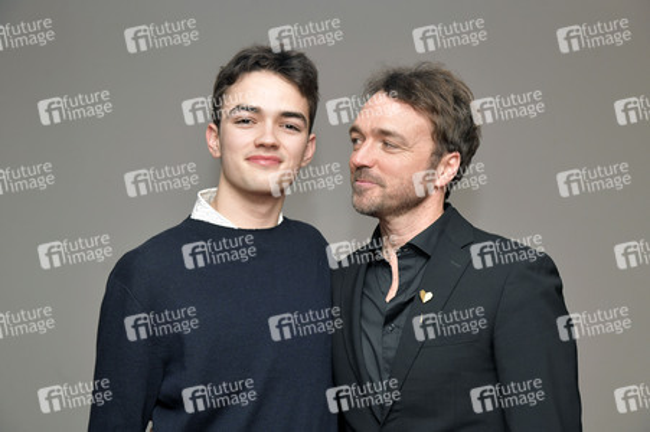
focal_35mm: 65
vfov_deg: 20.9
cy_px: 216
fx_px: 1173
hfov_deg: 31.0
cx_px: 325
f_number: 5.6
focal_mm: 65
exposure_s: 1/200
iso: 2000
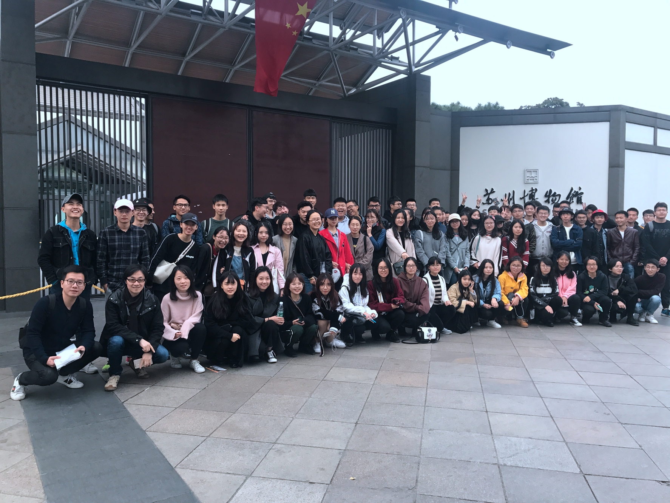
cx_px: 335
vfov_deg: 49.8
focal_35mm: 28
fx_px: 542
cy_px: 252
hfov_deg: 63.4
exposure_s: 1/100
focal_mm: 3.99
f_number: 1.8
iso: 25
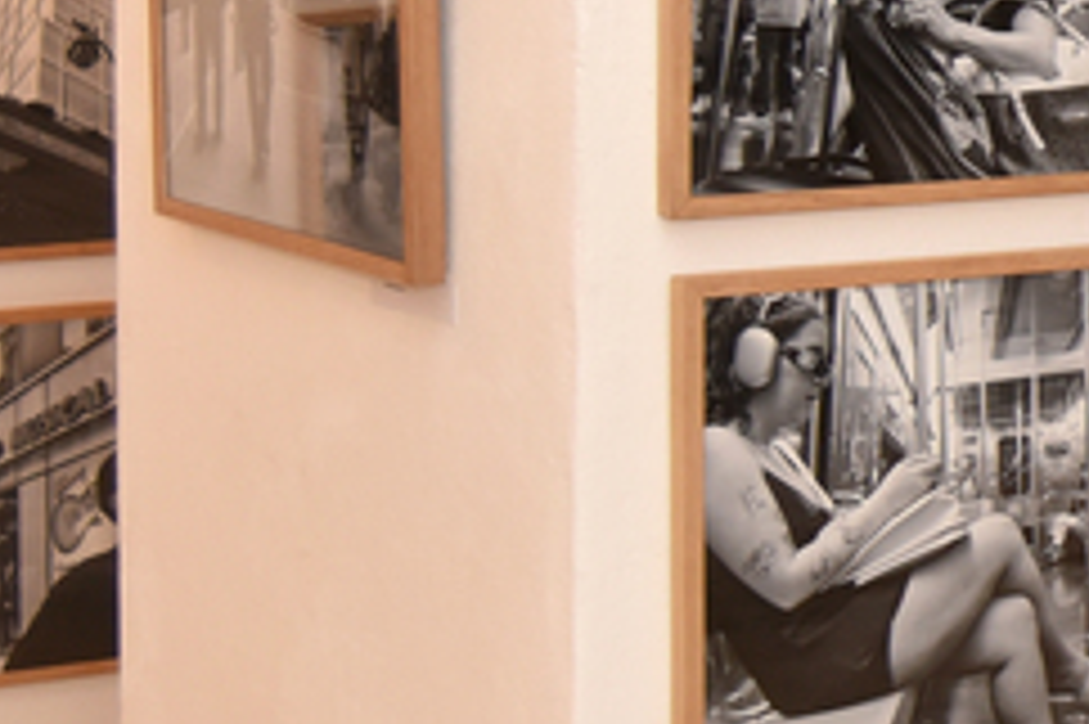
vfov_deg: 8.5
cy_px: 126
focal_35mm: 161
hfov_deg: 11.9
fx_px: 4867
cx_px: 1850
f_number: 4
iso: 1000
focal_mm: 38
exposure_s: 1/125
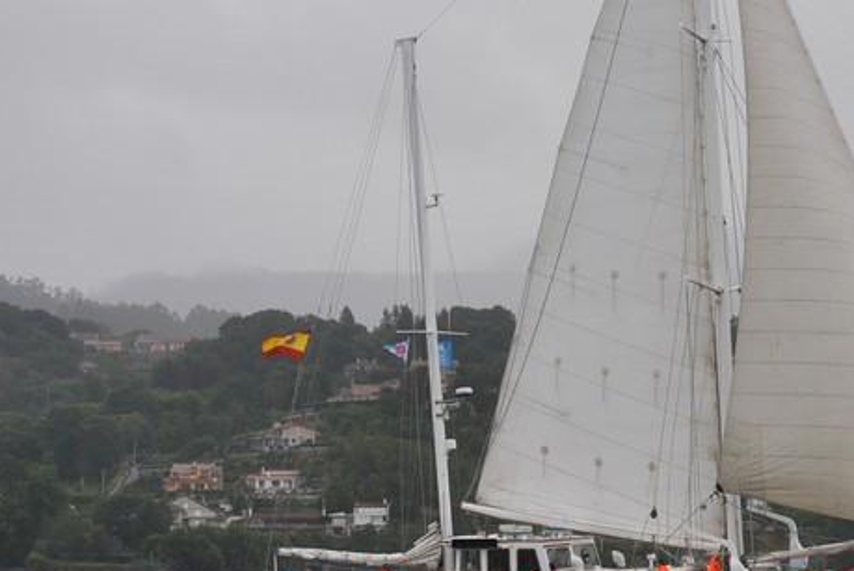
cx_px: 709
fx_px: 3822
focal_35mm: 161
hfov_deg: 12.7
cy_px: 275
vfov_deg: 8.5
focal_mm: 55
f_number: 7.1
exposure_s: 1/200
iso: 100
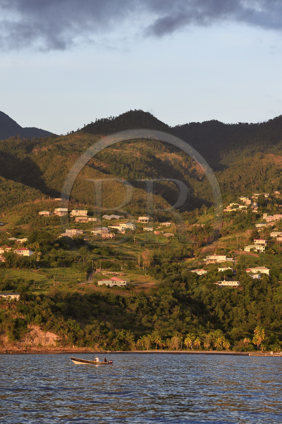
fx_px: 1999
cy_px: 212
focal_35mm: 170
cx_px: 141
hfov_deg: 8.1
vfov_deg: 12.1
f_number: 5.6
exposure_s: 1/800
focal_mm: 170
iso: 800
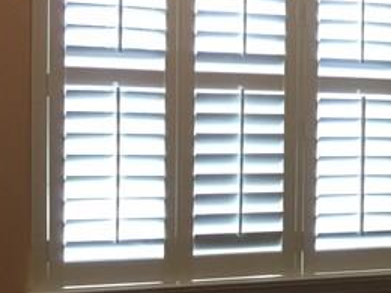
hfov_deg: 15.2
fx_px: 1288
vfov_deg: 13.0
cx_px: 681
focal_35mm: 114
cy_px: 171
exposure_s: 1/30
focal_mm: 4.15
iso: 32
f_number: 2.2
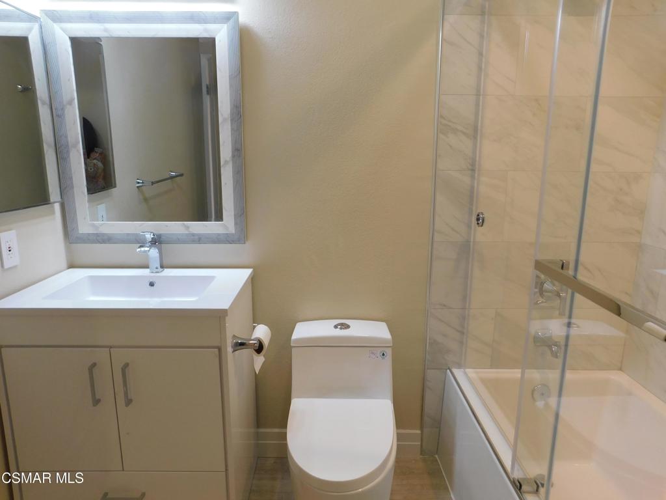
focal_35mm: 24
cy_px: 250
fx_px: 462
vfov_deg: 56.8
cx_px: 333
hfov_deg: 71.6
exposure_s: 1/30
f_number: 3
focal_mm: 4.1
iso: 140
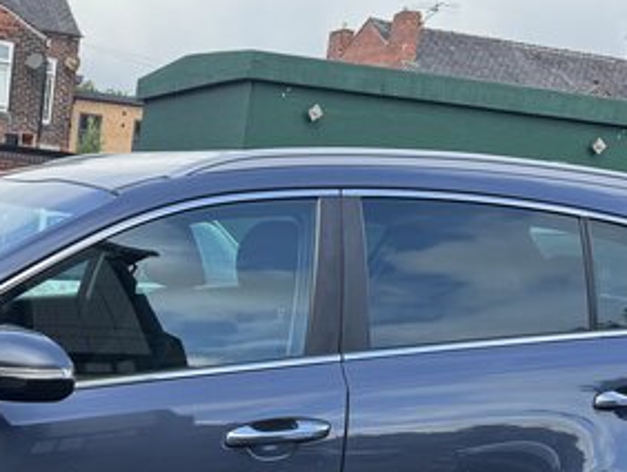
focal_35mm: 68
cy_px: 465
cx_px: 60
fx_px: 1233
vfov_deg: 21.0
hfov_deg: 27.5
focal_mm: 6.76
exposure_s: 1/853
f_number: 1.78
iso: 80
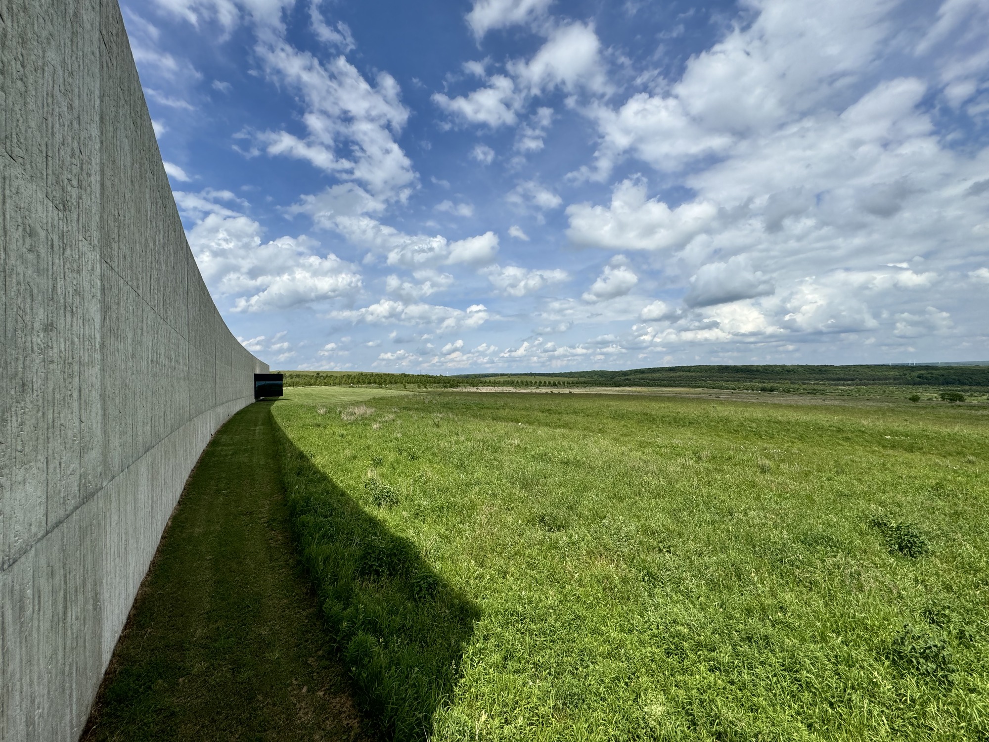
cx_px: 494
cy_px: 371
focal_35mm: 14
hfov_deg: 102.1
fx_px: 400
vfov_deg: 85.7
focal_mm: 2.22
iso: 50
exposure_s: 1/3906
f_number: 2.2
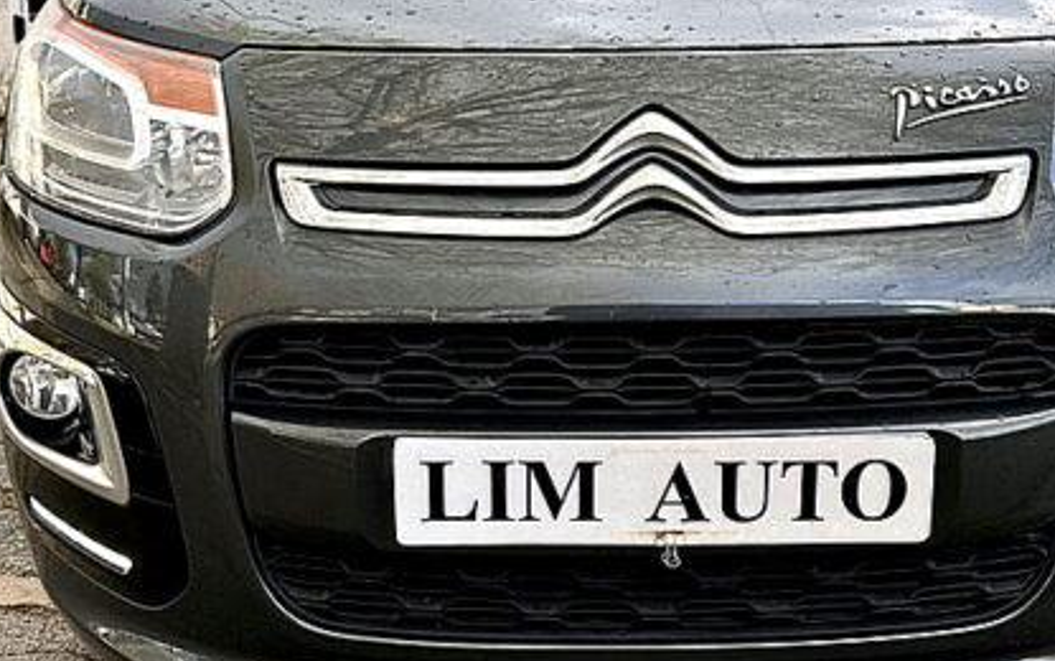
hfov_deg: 40.9
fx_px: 1410
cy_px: 254
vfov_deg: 26.3
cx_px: 610
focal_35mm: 49
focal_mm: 6.86
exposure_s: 1/773
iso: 80
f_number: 1.78
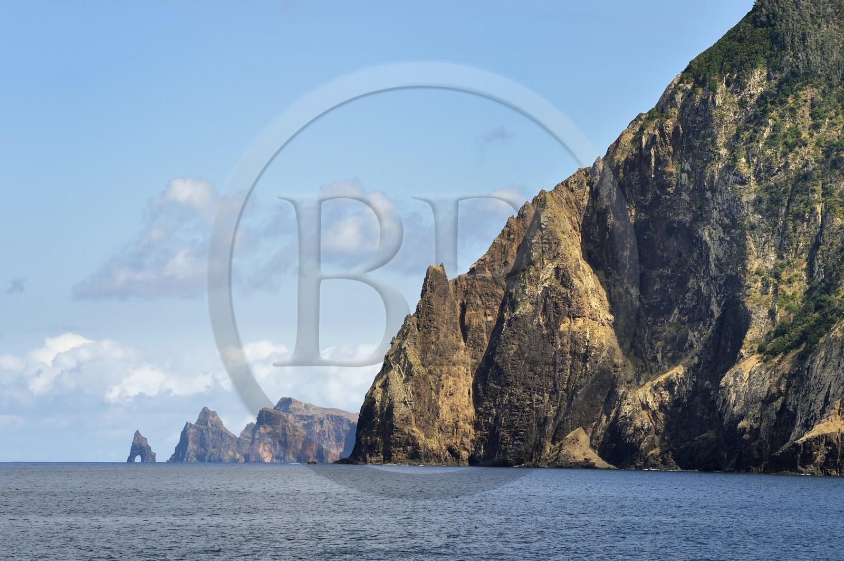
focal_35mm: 200
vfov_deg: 6.9
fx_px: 4685
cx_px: 422
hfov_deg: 10.3
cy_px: 280
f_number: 10
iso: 200
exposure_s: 1/400
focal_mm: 200
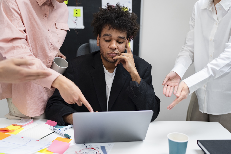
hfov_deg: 54.4
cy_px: 77
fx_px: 225
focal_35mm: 35
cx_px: 116
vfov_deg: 37.8
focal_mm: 35
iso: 500
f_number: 2
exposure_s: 1/250
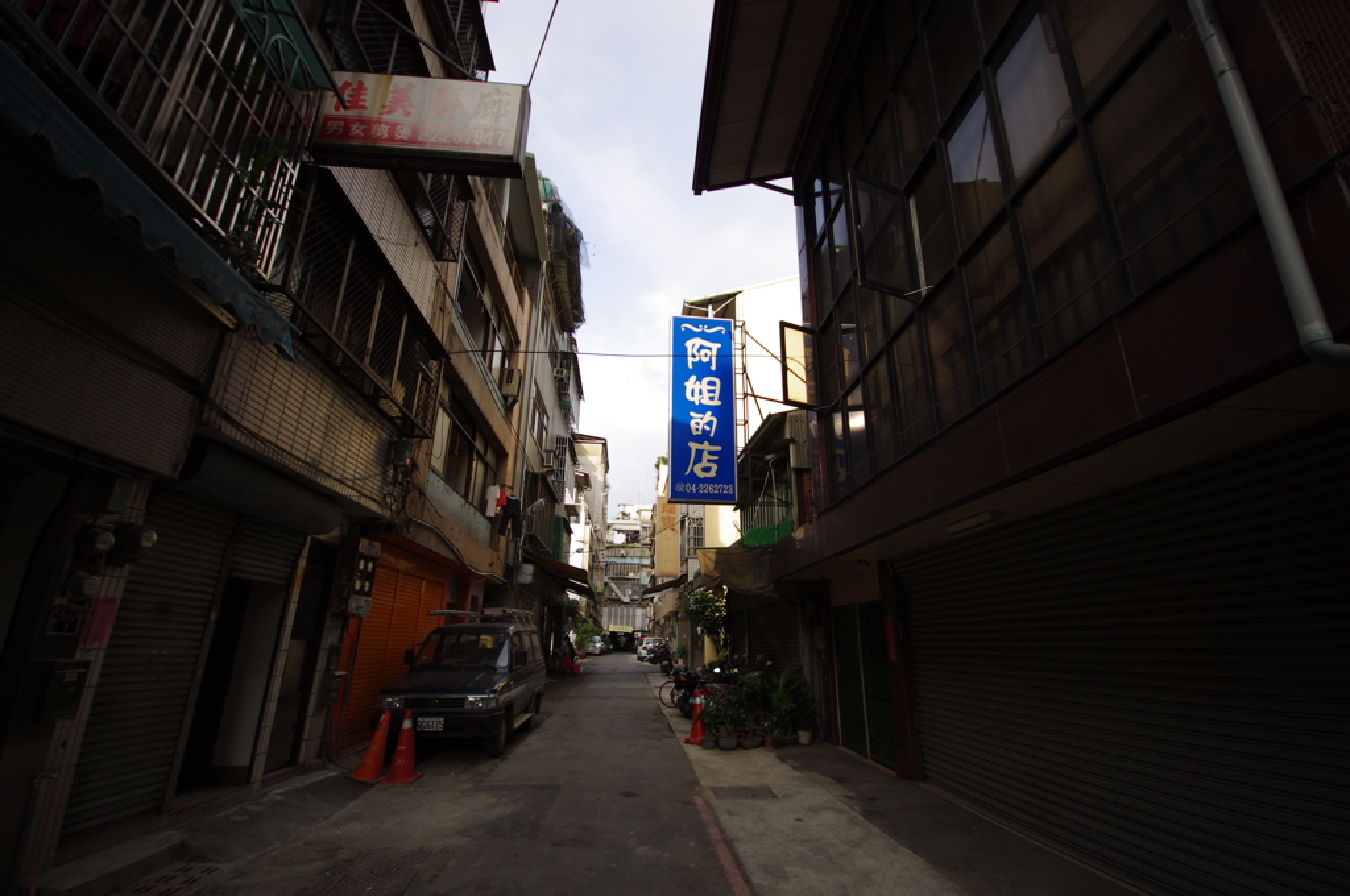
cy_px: 448
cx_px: 675
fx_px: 562
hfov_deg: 100.5
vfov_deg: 77.2
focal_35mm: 15
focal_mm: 10
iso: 200
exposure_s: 1/400
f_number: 4
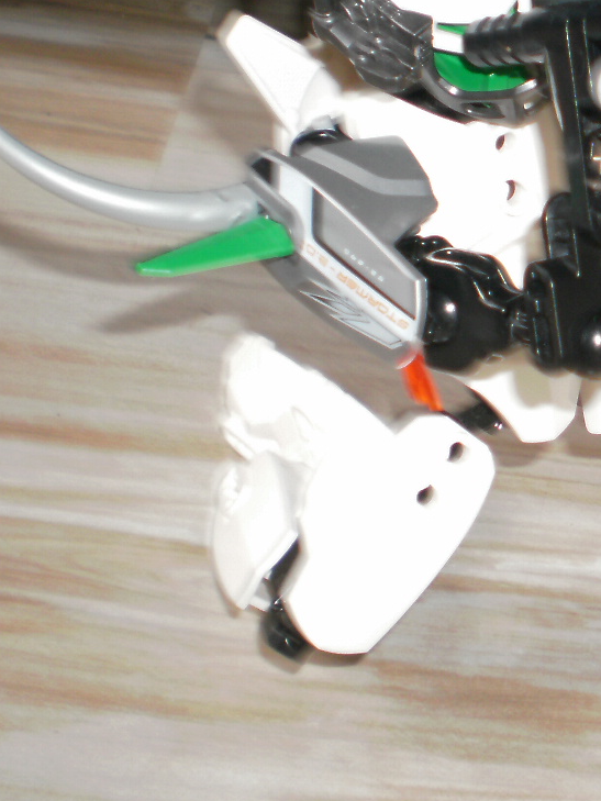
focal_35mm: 79
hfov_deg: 18.0
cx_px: 647
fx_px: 1828
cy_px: 252
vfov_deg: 24.6
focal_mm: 6.3
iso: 125
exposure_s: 1/30
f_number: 3.1
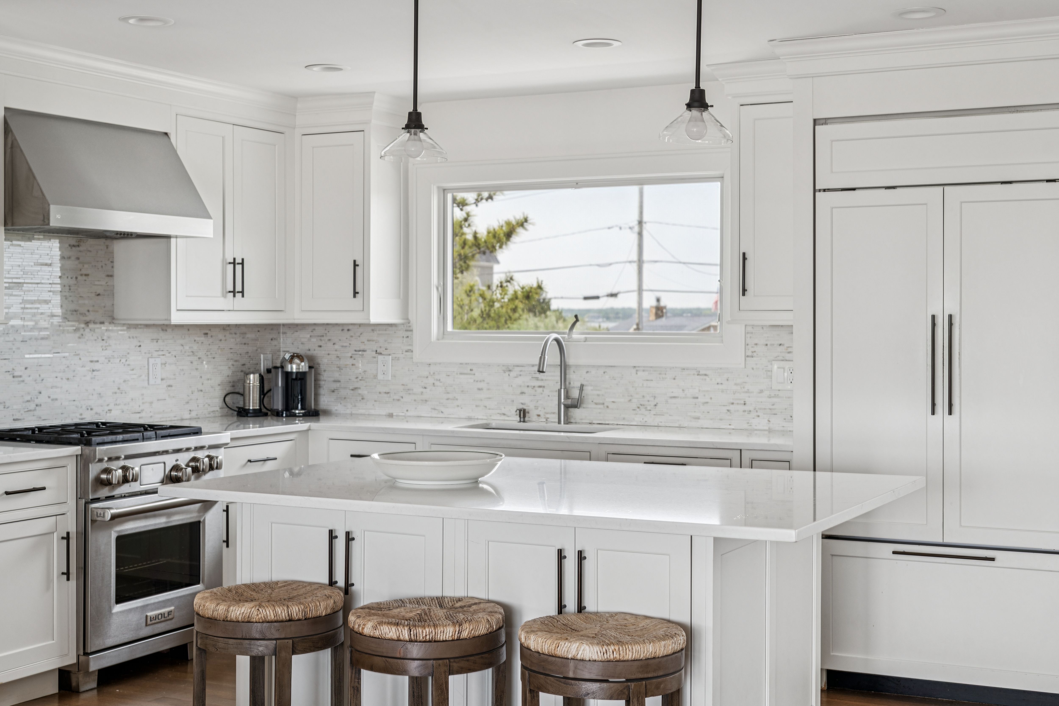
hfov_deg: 39.6
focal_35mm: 50
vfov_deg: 27.0
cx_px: 530
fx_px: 1471
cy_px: 353
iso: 200
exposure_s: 1/125
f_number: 8
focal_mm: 50
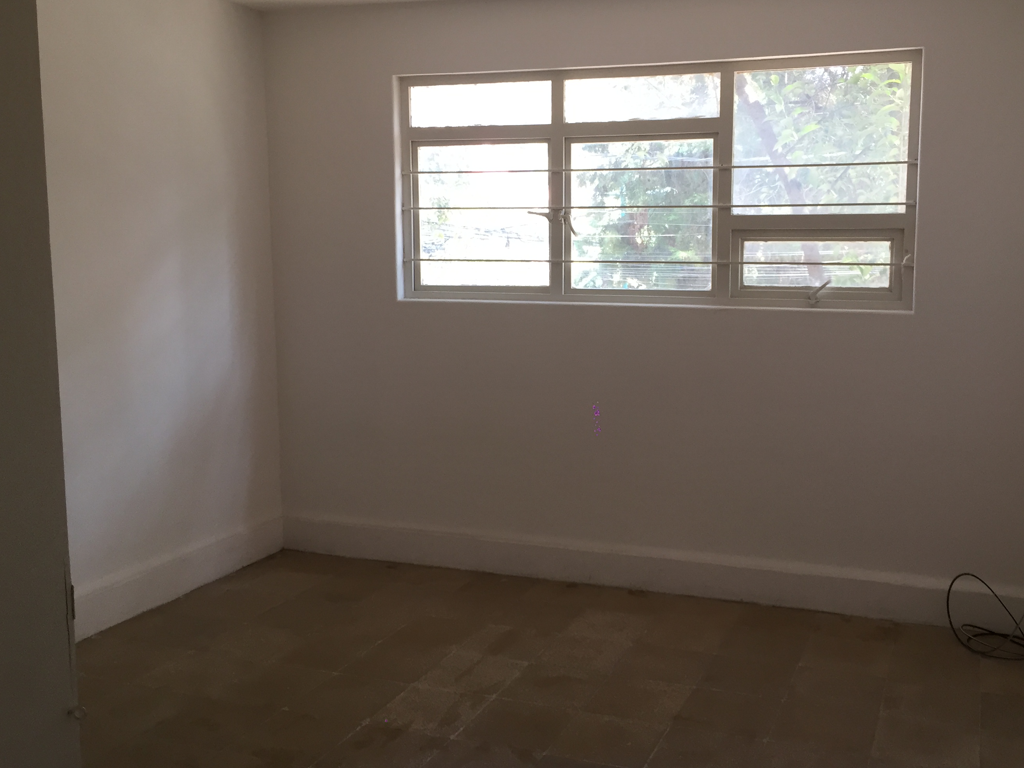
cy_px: 363
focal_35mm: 36
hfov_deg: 51.1
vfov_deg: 39.6
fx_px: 1065
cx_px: 593
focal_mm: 4.15
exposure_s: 1/30
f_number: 2.2
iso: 64
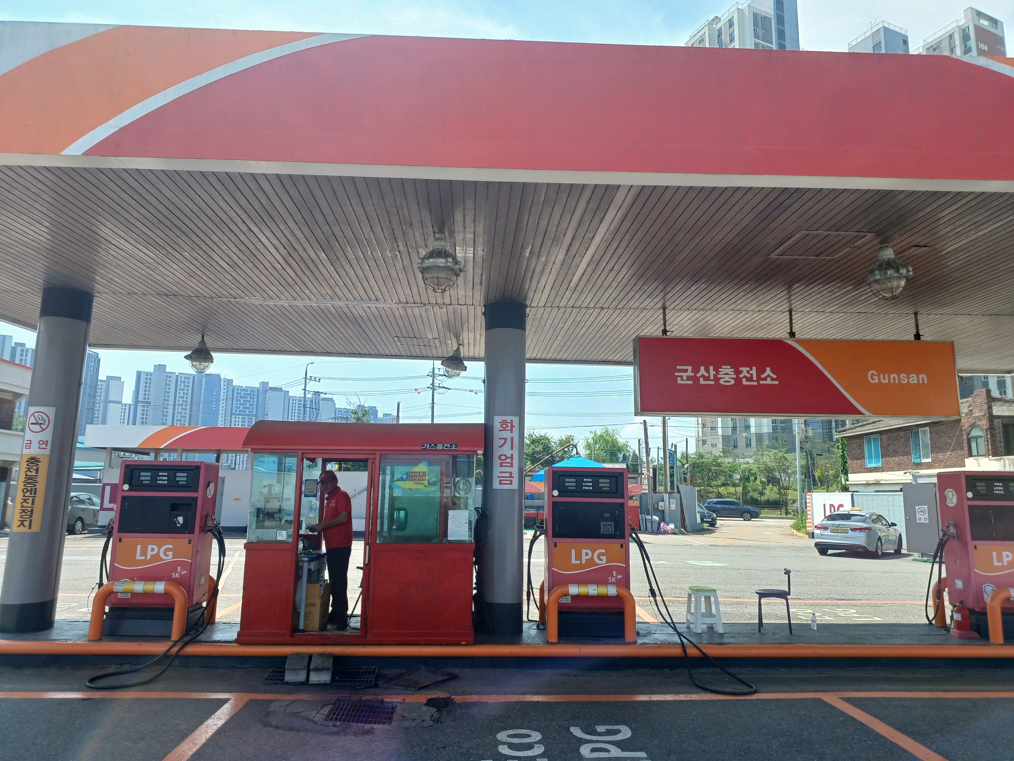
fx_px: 674
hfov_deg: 73.9
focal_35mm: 23
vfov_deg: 58.9
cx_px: 507
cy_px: 380
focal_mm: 5.06
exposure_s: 1/352
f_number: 1.8
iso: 20
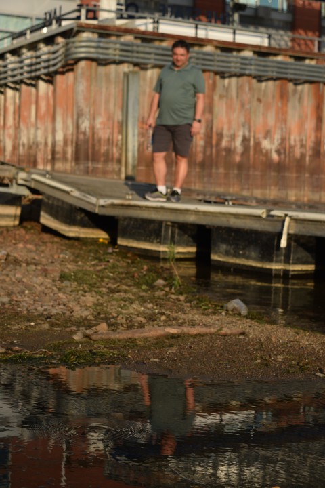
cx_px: 162
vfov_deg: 29.2
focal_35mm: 69
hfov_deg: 19.7
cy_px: 244
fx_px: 934
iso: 200
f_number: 5.6
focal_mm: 46
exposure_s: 1/1600
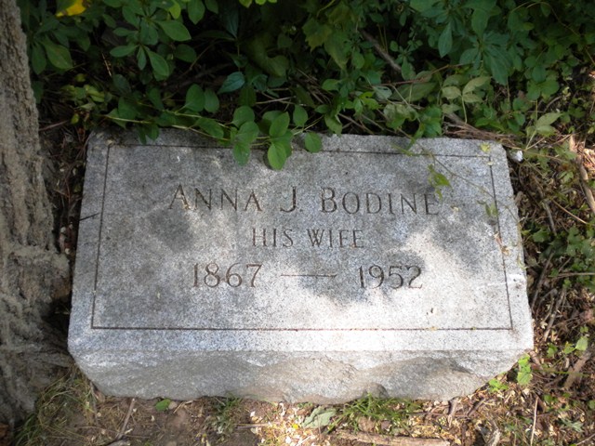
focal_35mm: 35
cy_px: 223
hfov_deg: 52.6
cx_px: 298
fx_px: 602
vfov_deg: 40.7
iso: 231
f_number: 3.1
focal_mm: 6.3
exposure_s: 1/339
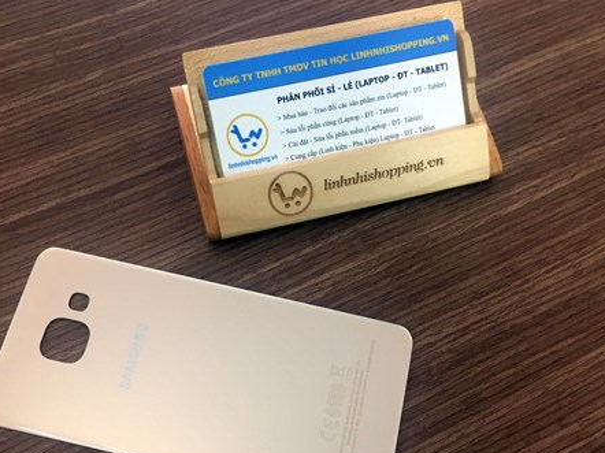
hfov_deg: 44.8
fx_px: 734
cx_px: 282
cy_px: 272
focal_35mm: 42
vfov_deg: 34.2
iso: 80
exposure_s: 1/33
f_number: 2.2
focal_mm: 4.15
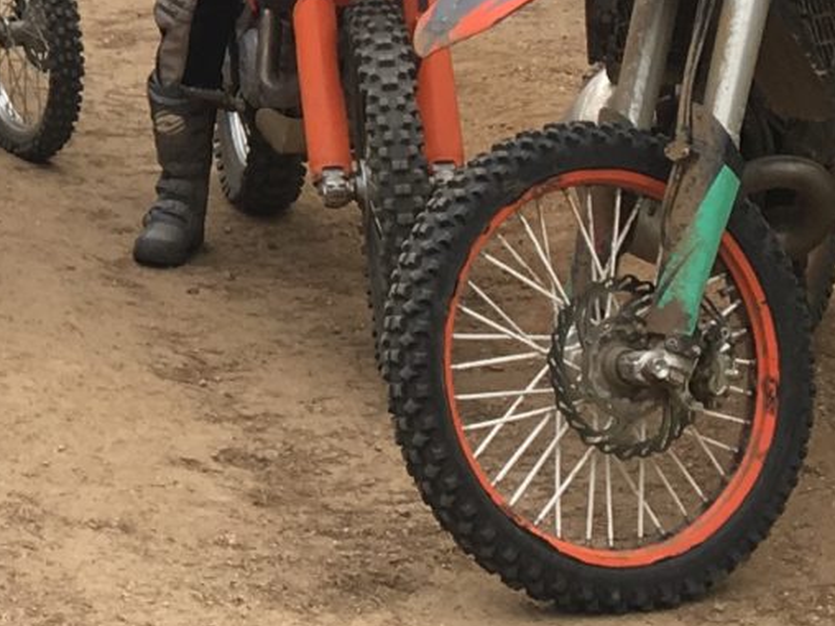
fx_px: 3522
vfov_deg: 9.9
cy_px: -246
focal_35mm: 146
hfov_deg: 12.5
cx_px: -625
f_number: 2.2
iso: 25
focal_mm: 4.15
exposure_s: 1/561
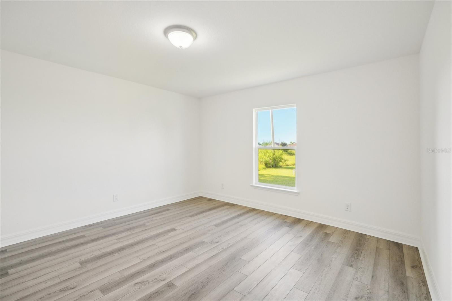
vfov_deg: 73.7
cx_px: 226
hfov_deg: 96.7
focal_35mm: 16
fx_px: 201
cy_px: 150
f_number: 8
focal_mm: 16
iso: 400
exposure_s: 1/20
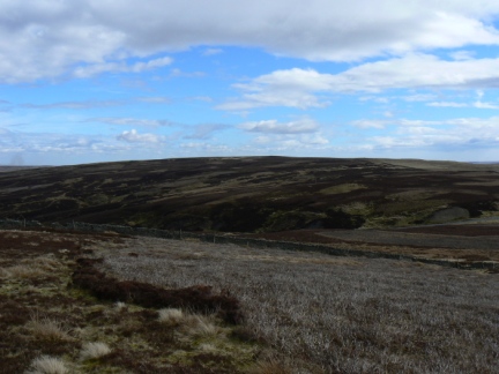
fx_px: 519
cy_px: 187
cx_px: 250
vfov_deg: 39.7
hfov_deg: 51.4
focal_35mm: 36
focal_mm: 6
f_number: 8
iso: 80
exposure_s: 1/400
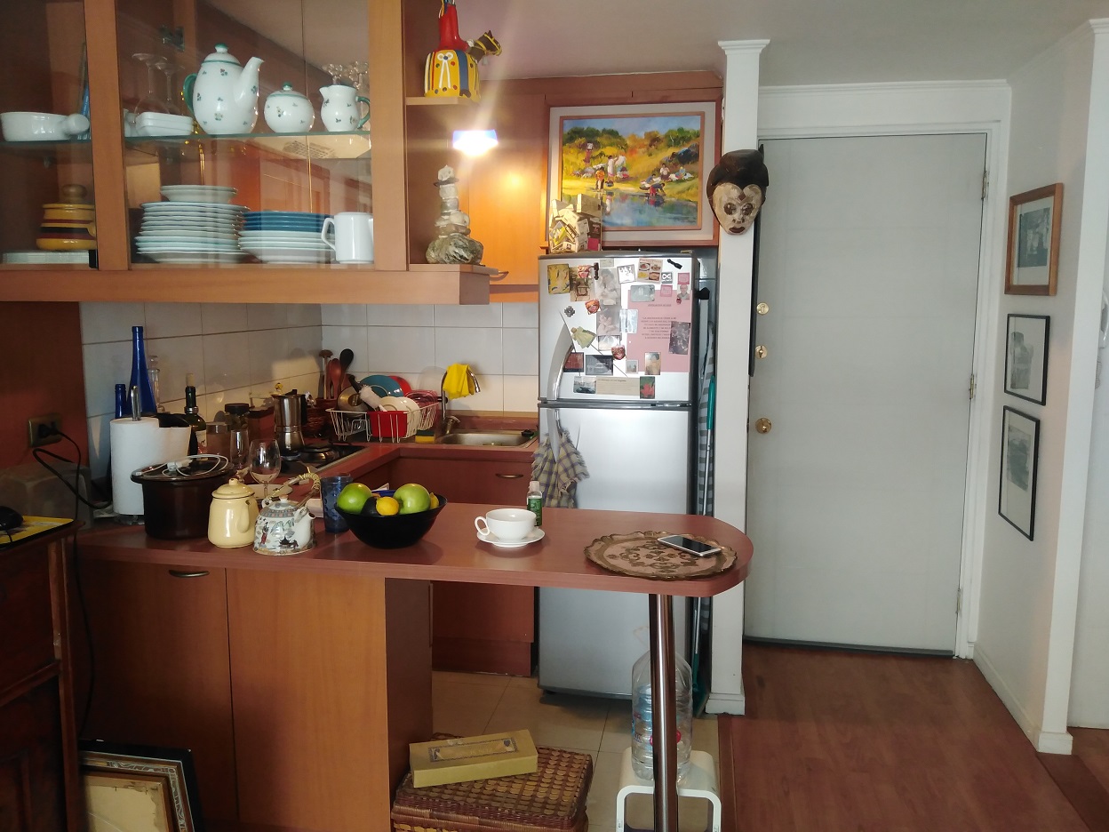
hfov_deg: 67.3
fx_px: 833
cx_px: 554
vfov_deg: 53.1
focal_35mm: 26
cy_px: 416
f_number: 1.8
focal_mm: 3.59
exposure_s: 1/29.8
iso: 283
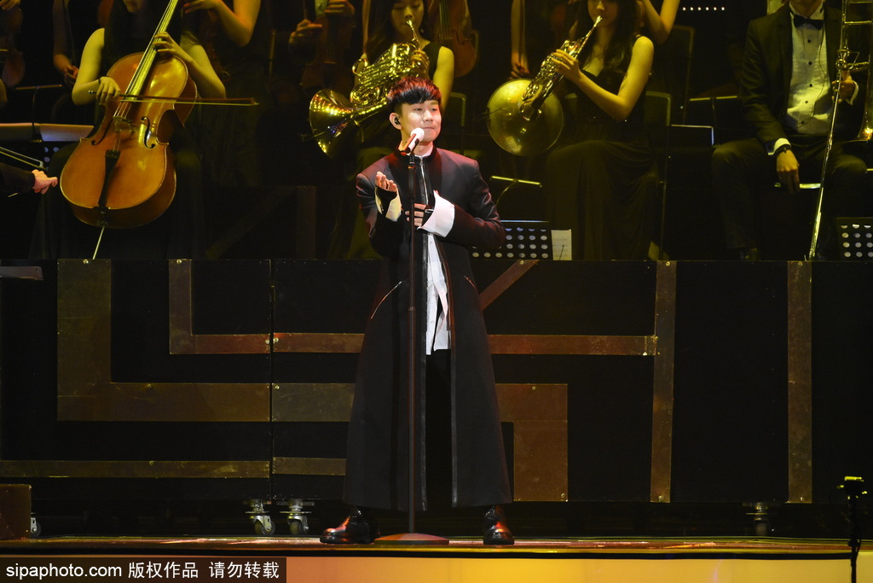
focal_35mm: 630
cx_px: 436
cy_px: 292
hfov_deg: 3.3
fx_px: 15279
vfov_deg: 2.2
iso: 3200
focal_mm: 420
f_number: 5.6
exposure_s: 1/125
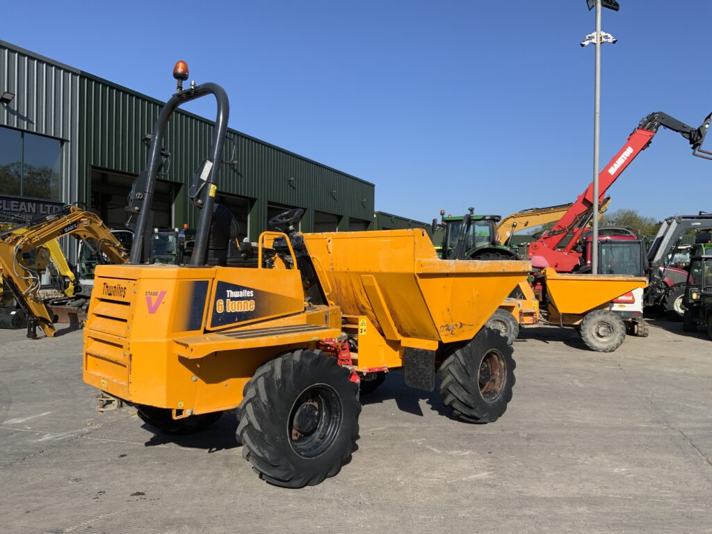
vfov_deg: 48.2
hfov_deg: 61.7
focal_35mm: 29
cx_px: 356
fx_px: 596
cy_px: 267
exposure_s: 1/2141
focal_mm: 3
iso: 16
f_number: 1.8
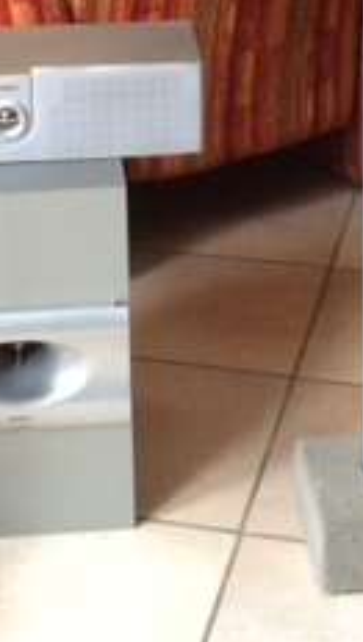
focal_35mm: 87
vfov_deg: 23.3
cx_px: 130
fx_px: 1484
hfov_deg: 13.9
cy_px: -11
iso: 64
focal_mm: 4.15
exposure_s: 1/33
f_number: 2.2
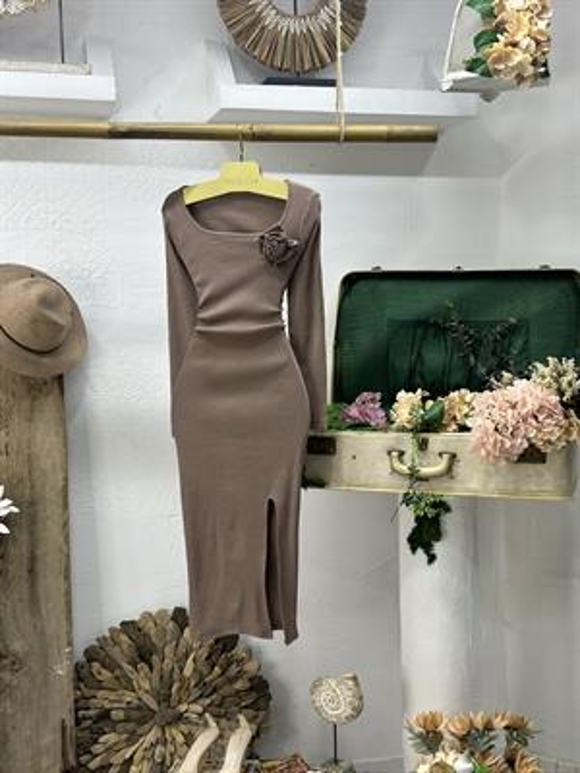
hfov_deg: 30.3
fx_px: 1072
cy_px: 386
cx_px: 290
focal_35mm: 48
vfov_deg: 39.7
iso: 80
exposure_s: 1/100
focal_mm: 6.86
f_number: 1.78
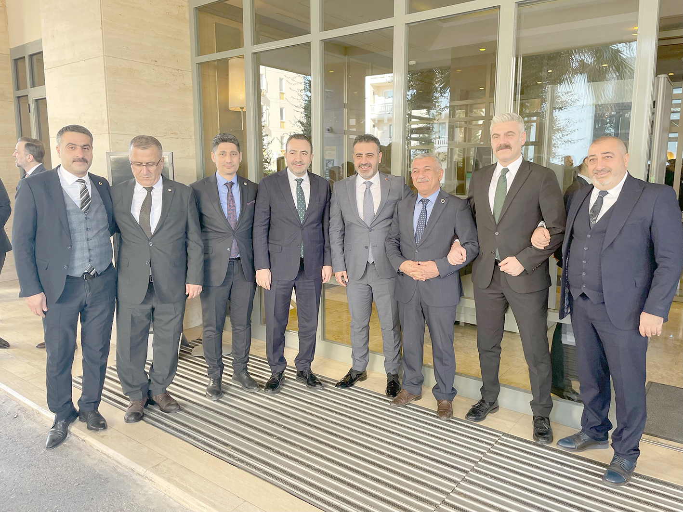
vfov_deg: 53.0
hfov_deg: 67.3
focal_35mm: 26
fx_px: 513
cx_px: 342
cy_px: 256
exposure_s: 1/121
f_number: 1.6
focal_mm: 4.2
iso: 100
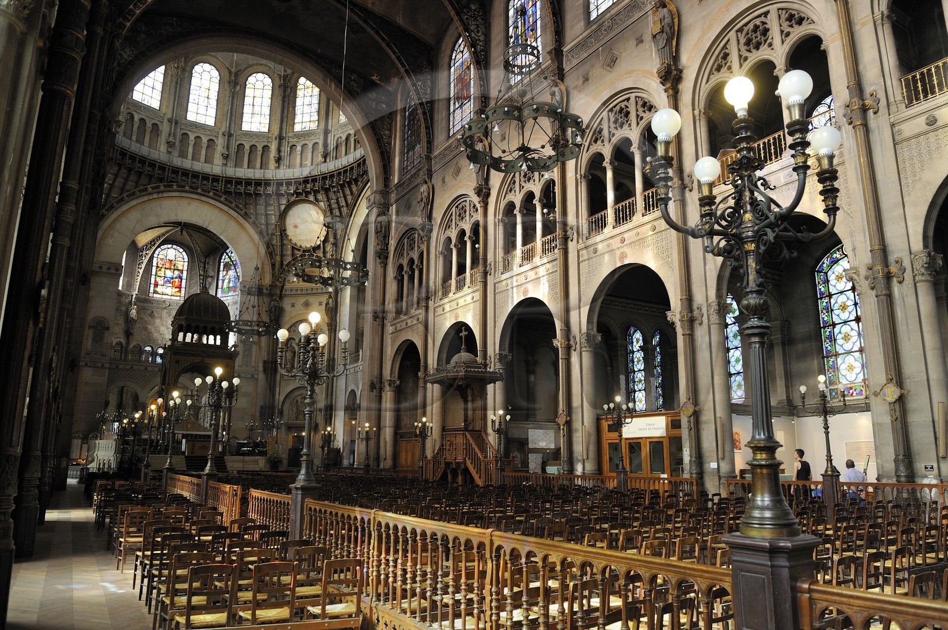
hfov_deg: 73.8
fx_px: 631
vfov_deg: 53.1
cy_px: 315
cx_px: 474
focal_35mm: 24
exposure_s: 1/60
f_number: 3.5
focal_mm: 24
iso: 800
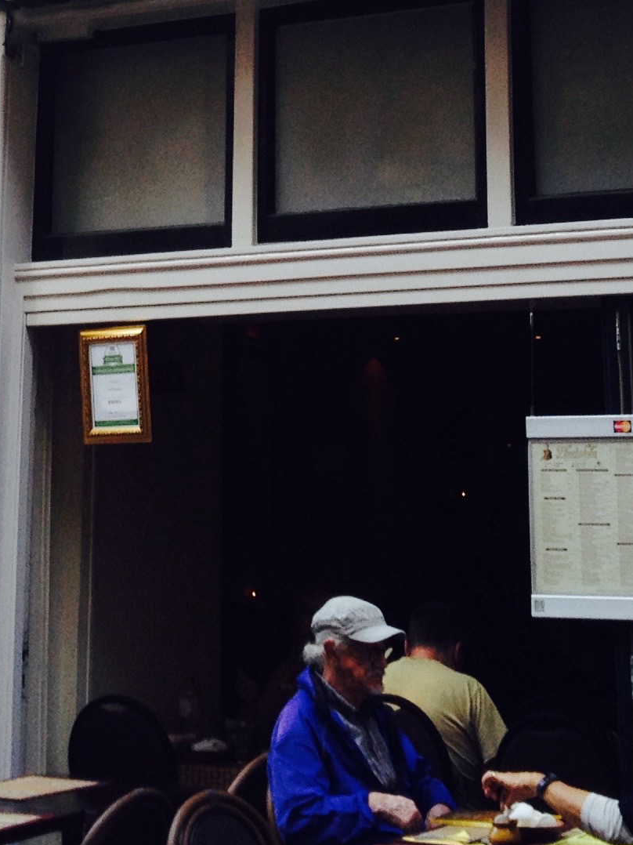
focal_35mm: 106
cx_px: 118
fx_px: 2585
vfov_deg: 18.1
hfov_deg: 13.9
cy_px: -6
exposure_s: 1/208
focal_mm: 4.28
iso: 50
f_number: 2.4
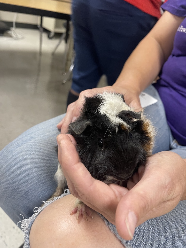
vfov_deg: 69.4
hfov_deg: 54.9
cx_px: 93
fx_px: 179
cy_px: 124
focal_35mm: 25
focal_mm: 5.1
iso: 400
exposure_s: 1/60
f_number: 1.6
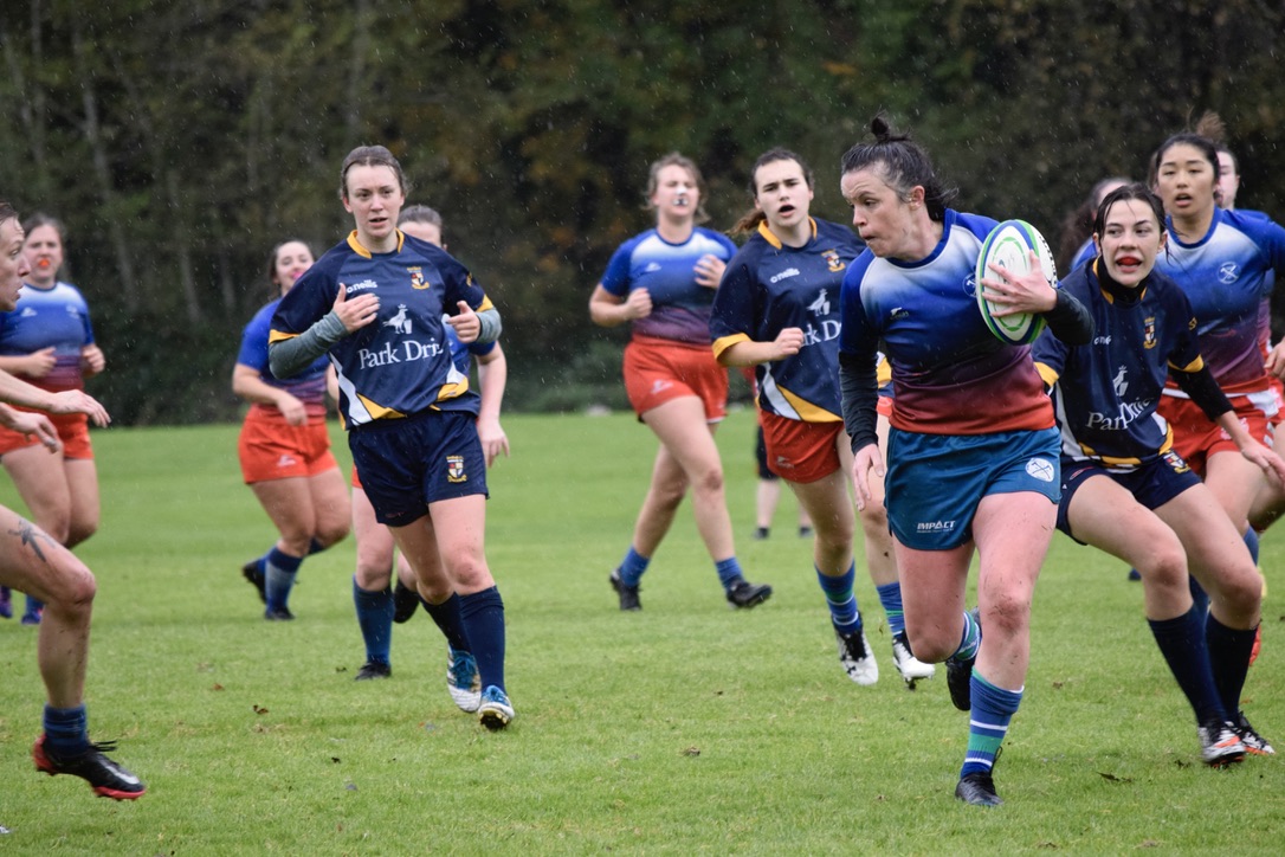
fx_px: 10707
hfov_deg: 6.9
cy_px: 428
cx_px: 642
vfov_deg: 4.6
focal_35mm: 300
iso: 1800
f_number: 5.6
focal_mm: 200
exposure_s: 1/500
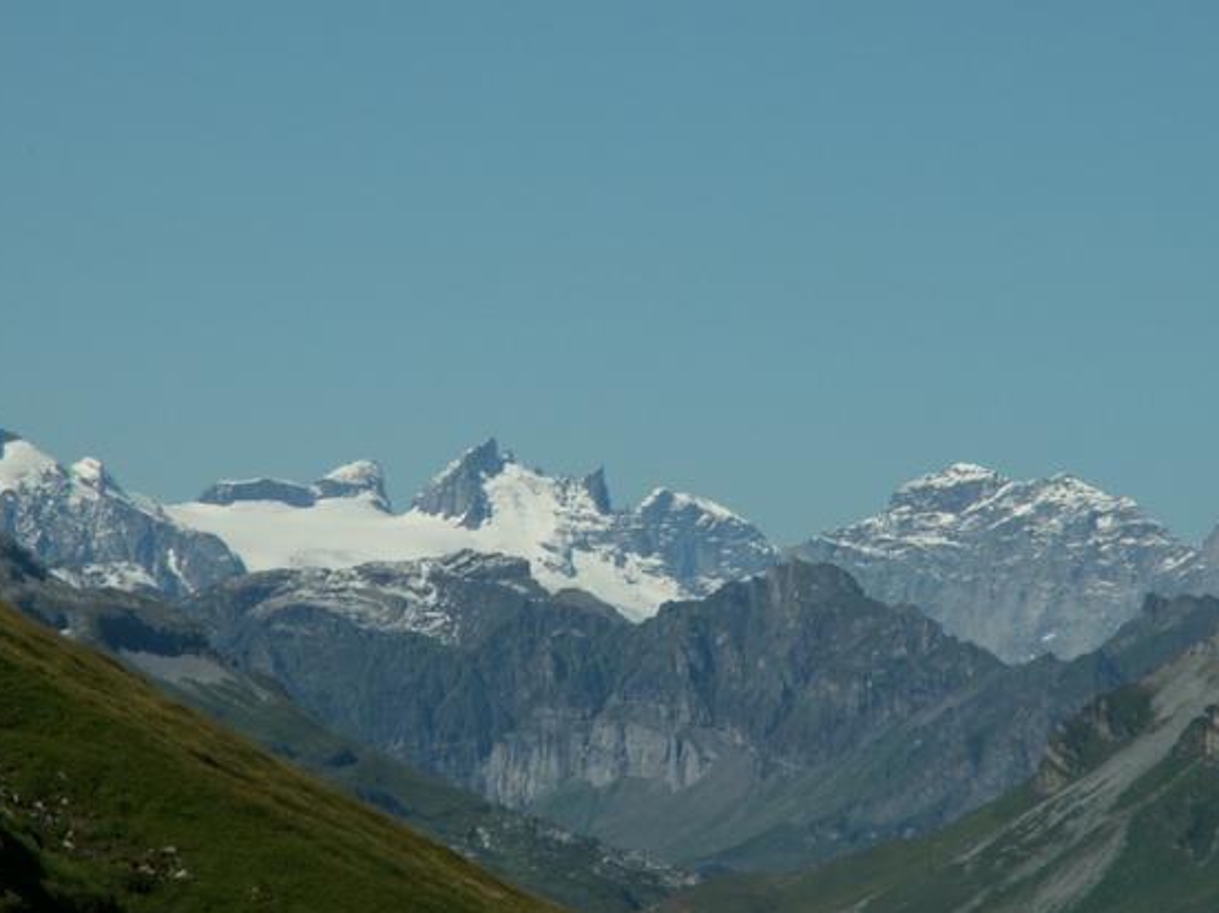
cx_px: 659
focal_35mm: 295
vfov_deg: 5.0
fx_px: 10386
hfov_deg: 6.7
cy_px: 495
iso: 50
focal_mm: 41.57
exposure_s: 1/320
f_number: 8
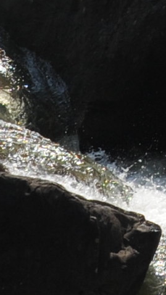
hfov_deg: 3.6
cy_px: -363
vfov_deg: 6.4
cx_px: 539
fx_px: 2550
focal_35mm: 326
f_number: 8
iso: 320
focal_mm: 35
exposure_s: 1/1000
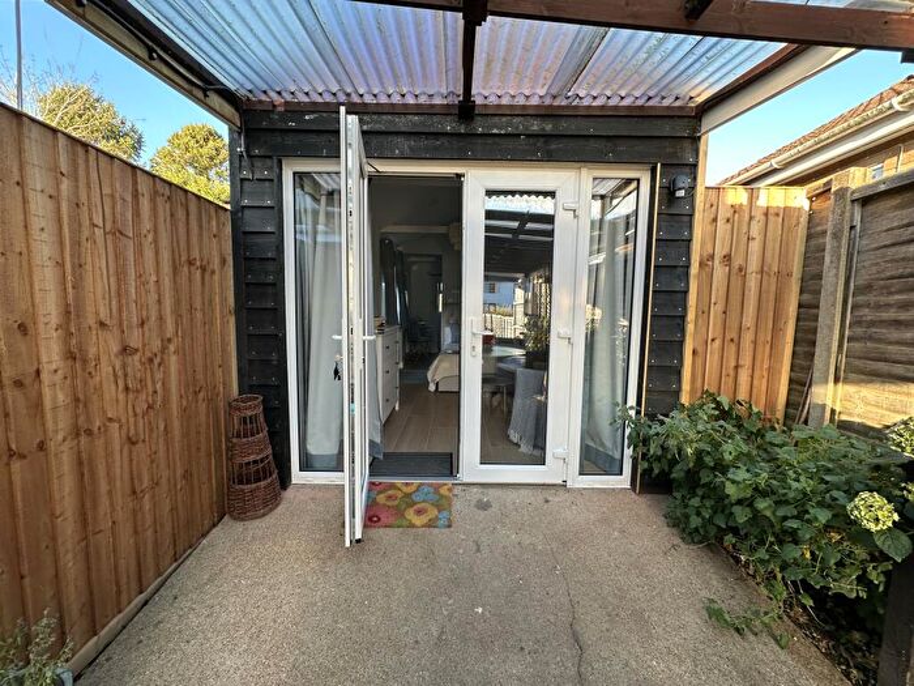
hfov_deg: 102.1
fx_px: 370
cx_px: 457
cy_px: 343
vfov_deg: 85.7
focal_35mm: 14
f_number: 2.2
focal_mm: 2.22
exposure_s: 1/99
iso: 50
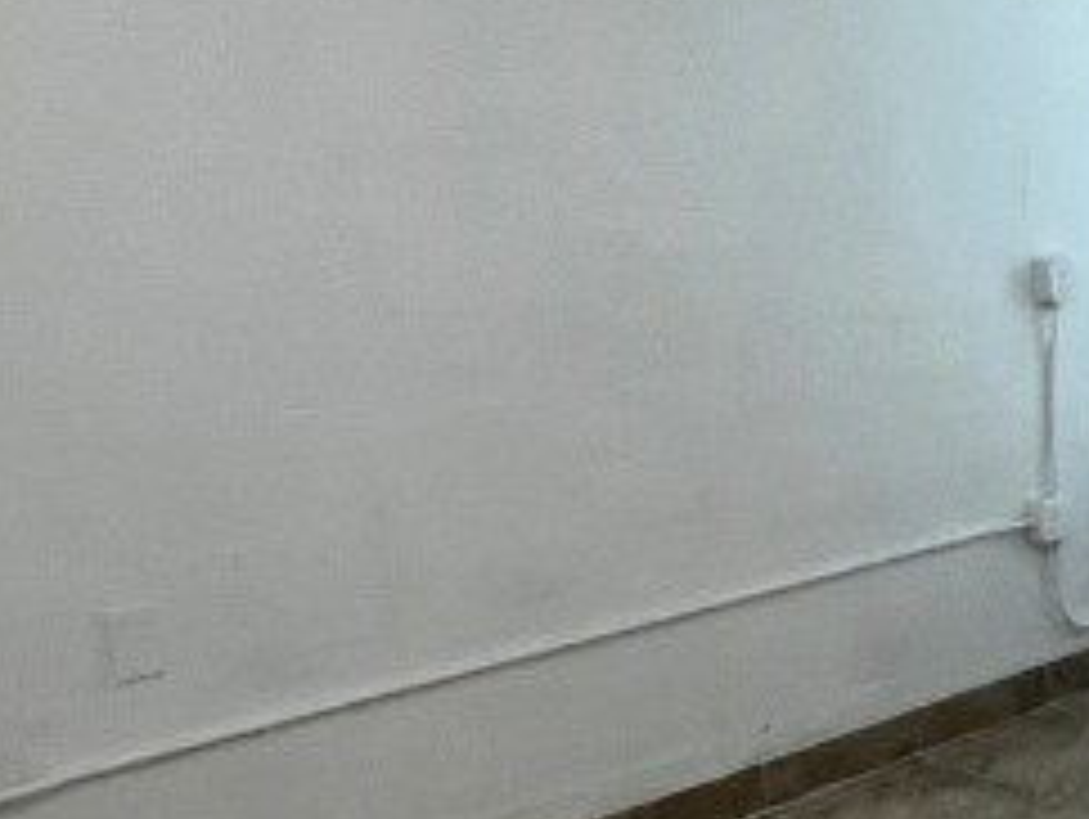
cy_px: 688
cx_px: 1076
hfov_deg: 32.3
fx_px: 1732
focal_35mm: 55
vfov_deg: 26.0
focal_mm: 1.57
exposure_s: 1/120
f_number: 1.8
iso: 250
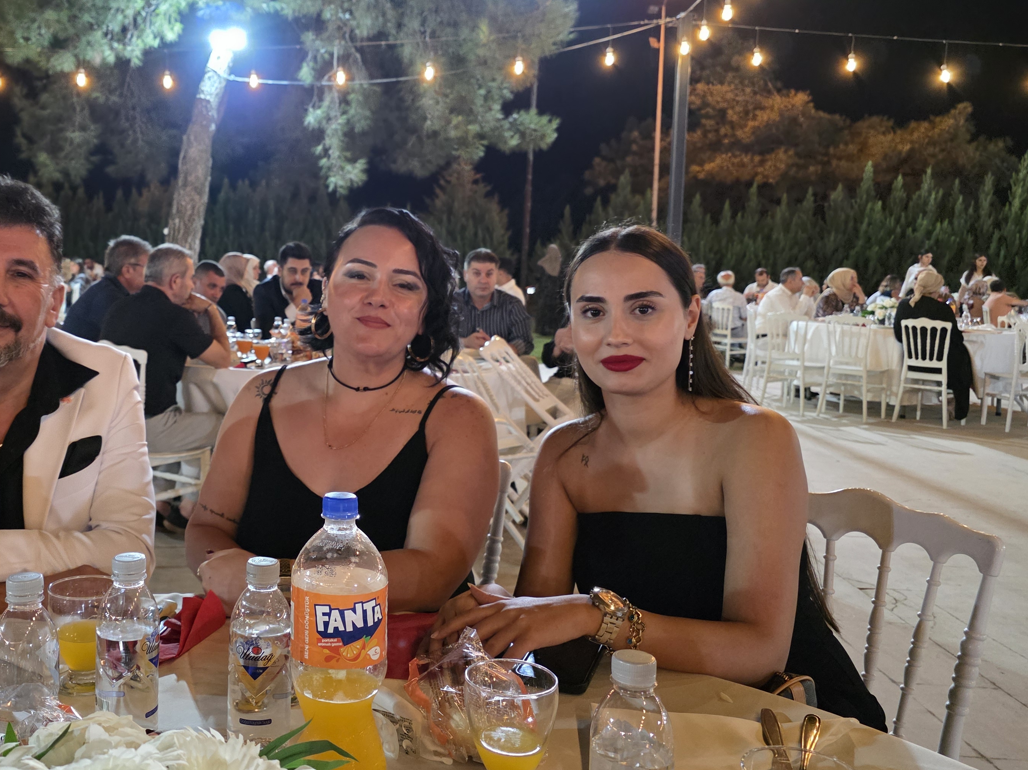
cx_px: 317
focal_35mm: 34
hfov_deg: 52.6
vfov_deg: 41.7
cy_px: 345
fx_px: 1010
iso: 2500
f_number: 1.7
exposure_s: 1/100
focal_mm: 6.3
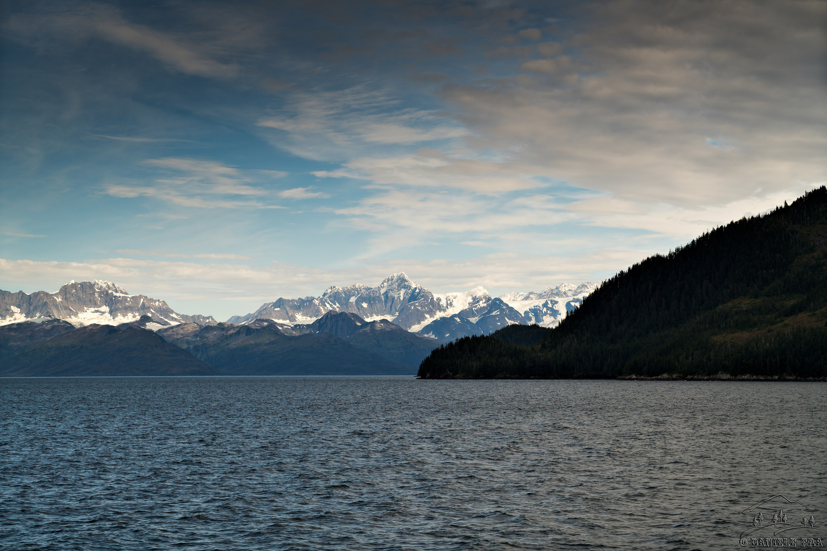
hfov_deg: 28.8
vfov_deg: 19.5
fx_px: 1608
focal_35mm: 70
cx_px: 414
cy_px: 276
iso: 100
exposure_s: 1/200
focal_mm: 70
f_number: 5.6
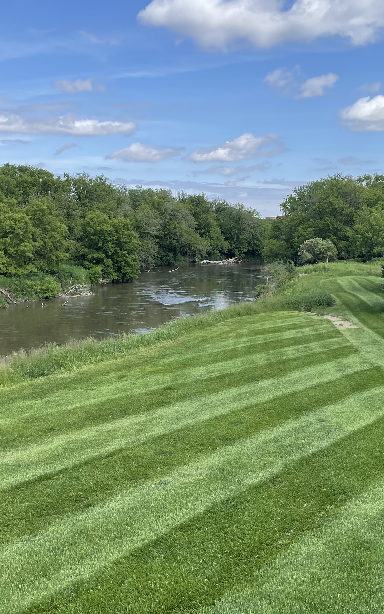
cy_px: 312
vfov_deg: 46.2
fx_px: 720
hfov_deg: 29.7
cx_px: 247
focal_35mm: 43
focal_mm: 4.2
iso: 32
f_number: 1.6
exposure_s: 1/2564
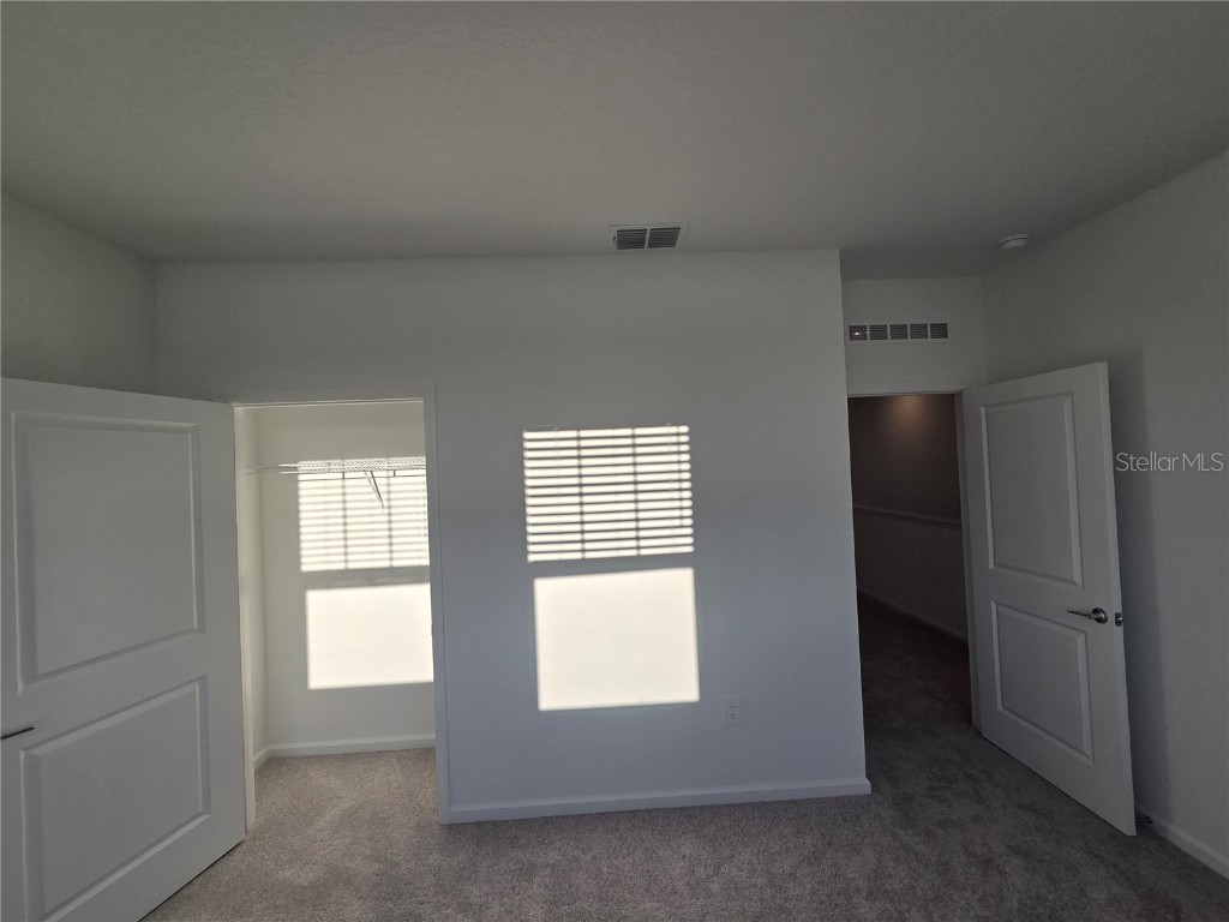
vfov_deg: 89.9
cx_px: 614
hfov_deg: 106.2
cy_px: 461
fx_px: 462
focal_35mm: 13
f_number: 2.2
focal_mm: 2.2
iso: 50
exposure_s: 1/500
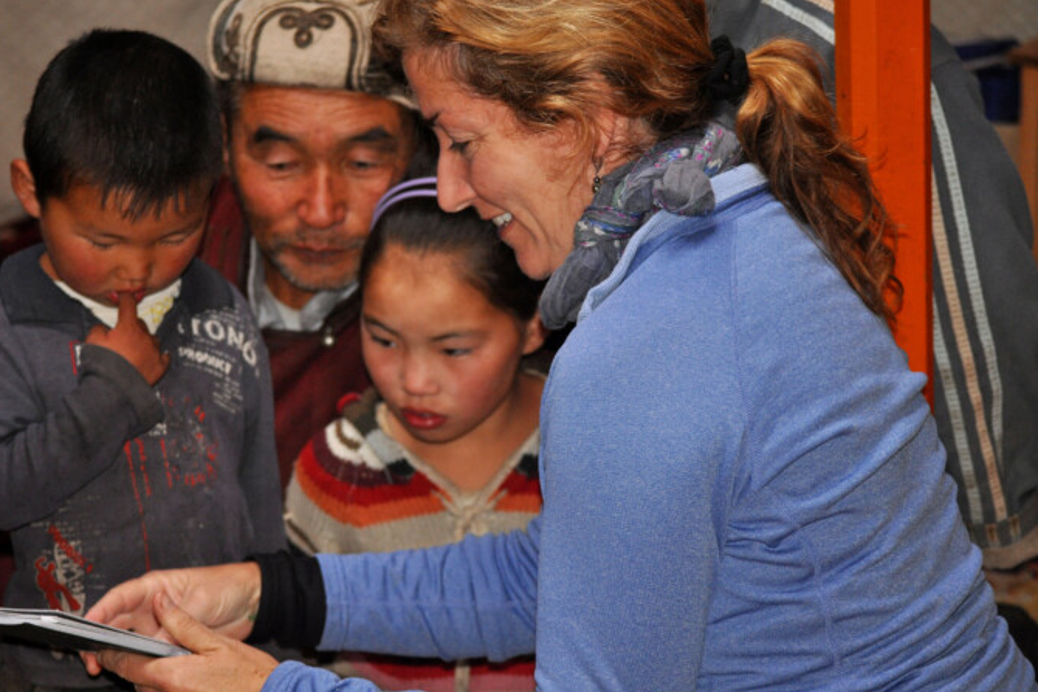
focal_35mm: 97
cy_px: 358
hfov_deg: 21.0
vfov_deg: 14.1
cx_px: 481
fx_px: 2797
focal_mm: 60
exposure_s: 1/60
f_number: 4.2
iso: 800
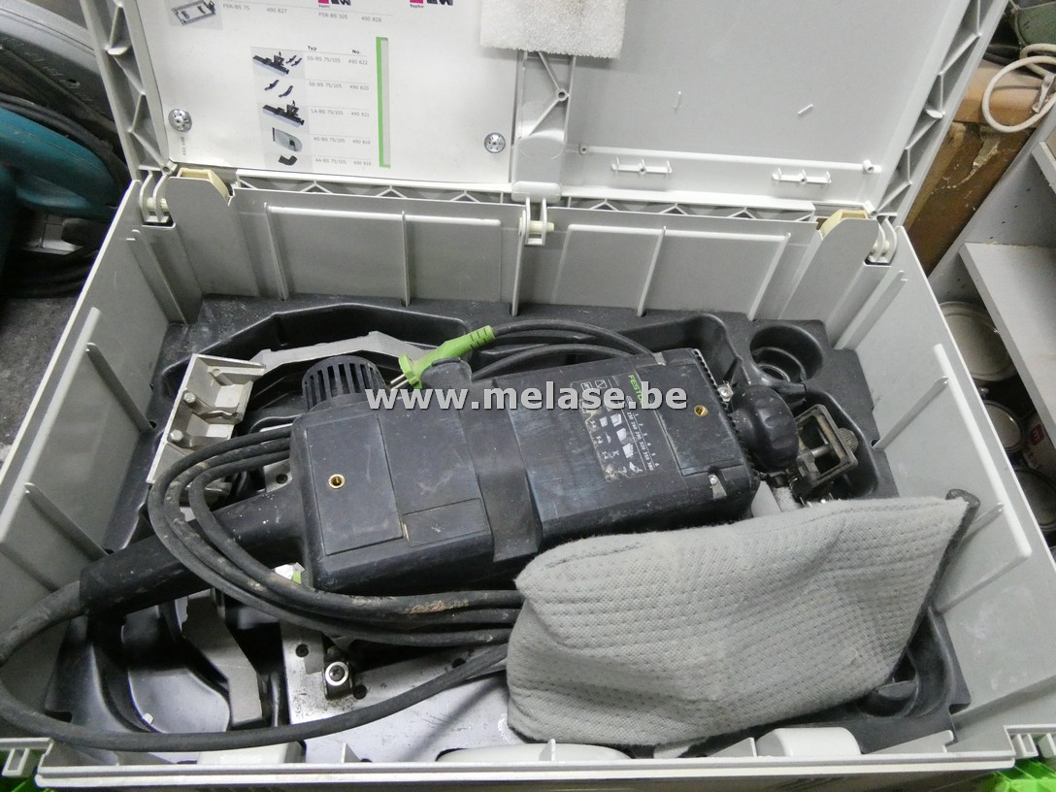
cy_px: 396
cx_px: 528
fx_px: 732
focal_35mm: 24
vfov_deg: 56.8
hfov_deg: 71.6
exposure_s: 1/60
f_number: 3.3
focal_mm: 4.3
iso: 1000
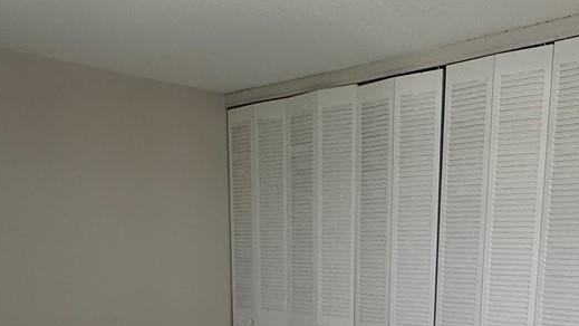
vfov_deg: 22.8
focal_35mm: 47
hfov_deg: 43.3
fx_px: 722
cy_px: 419
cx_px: 367
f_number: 2.2
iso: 200
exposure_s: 1/60
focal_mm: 2.22
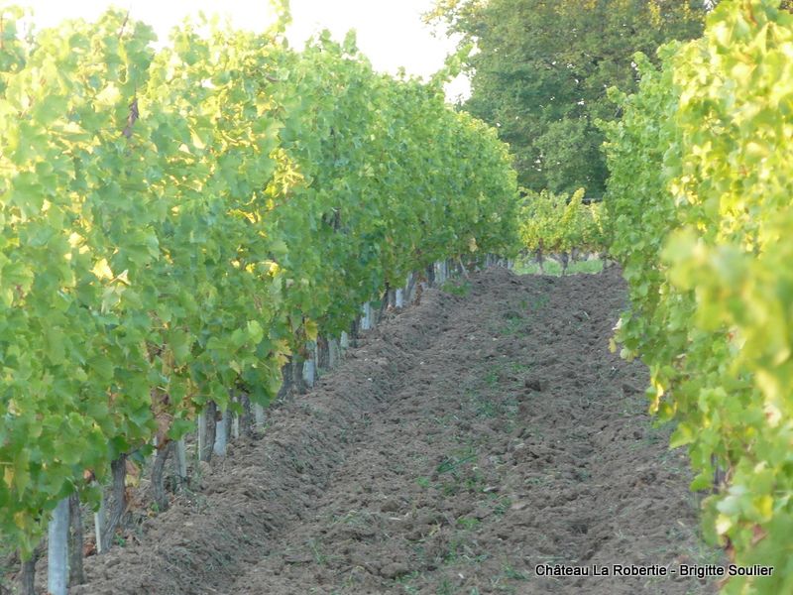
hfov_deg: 10.4
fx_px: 4353
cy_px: 298
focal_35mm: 190
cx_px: 396
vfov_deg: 7.8
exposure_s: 1/30
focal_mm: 31.6
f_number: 3.3
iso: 200
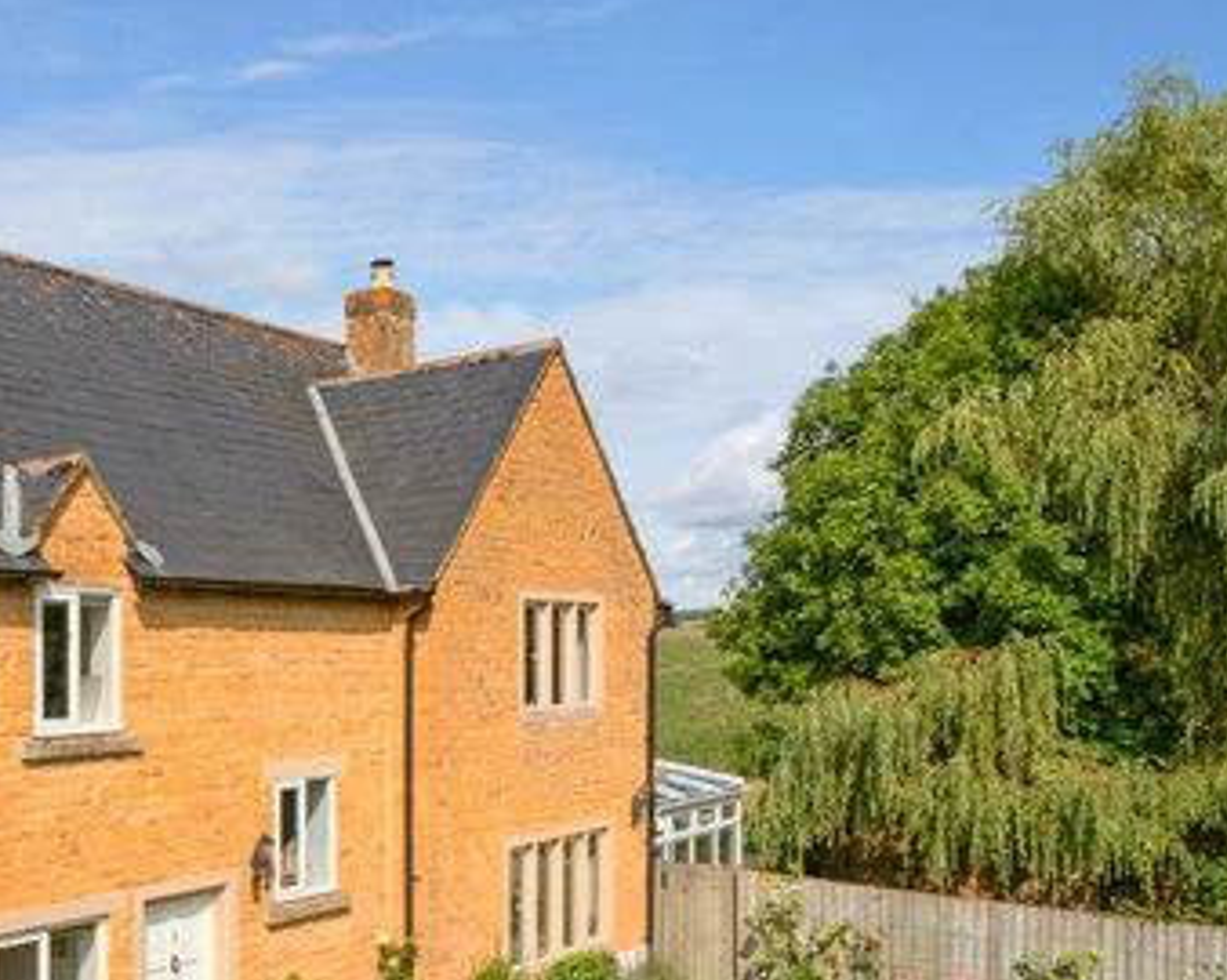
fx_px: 1270
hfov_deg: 46.1
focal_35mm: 35
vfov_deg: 40.8
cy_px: 753
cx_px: 102
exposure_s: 1/1250
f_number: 8
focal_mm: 18
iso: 400
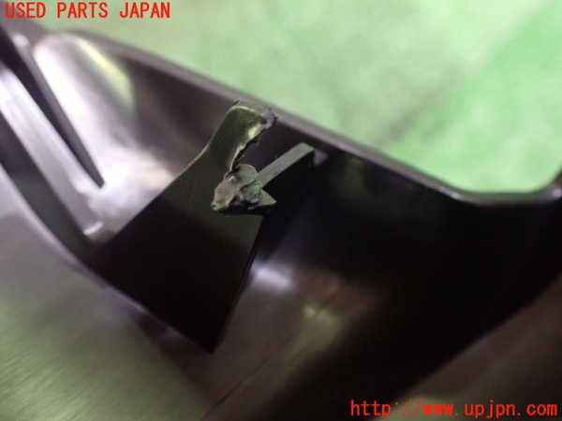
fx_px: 487
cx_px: 281
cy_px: 210
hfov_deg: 60.0
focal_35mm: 30
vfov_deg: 46.8
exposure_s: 1/30
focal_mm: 5.4
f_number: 2.3
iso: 1250
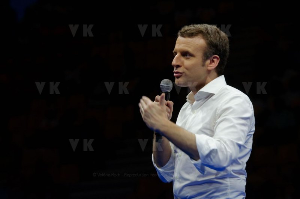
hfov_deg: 8.6
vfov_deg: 5.7
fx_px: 1996
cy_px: 100
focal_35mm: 240
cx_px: 150
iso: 1000
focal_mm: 160
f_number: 5.6
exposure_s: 1/100
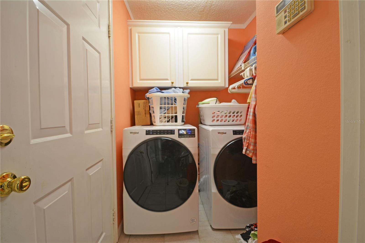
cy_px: 122
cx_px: 182
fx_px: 152
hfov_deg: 100.4
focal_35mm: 15
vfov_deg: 77.3
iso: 100
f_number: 13
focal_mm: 10
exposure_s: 1
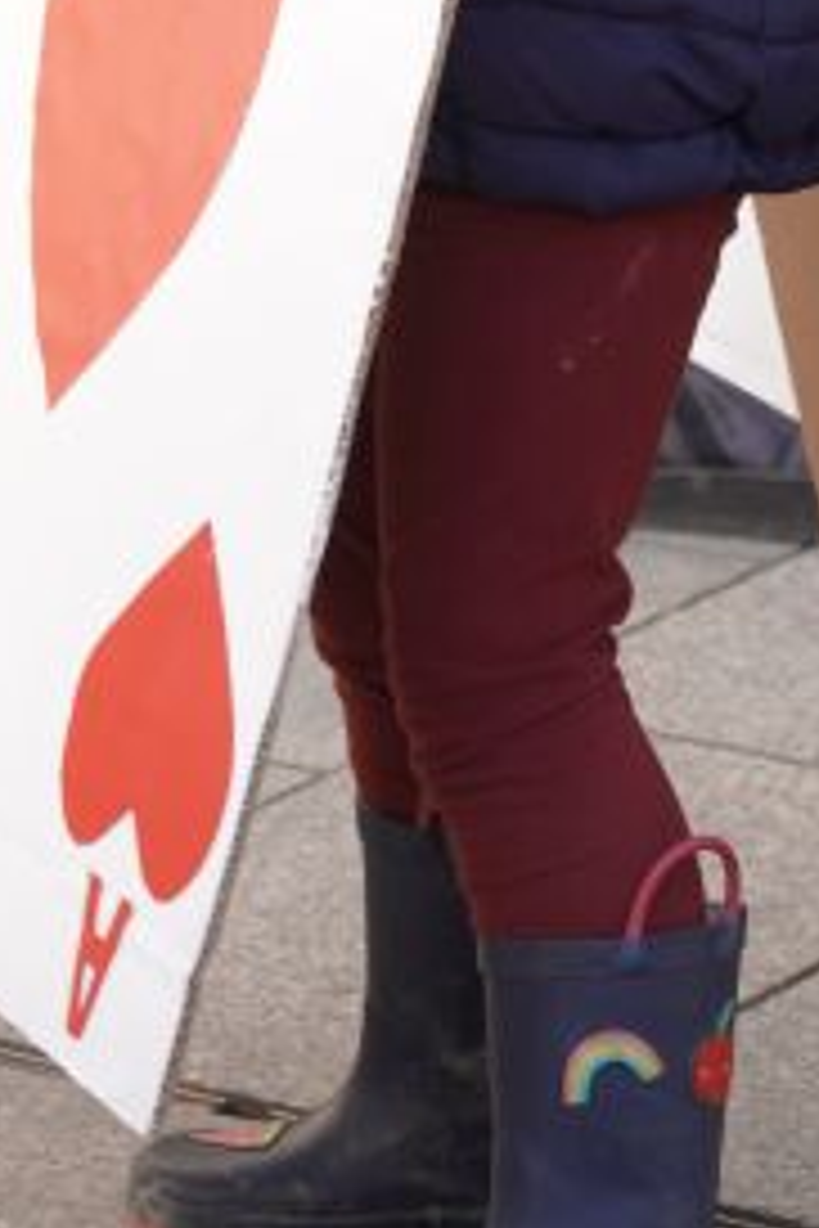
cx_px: 594
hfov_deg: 5.1
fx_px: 9281
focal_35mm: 272
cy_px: -171
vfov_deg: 7.5
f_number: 3.5
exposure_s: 1/200
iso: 200
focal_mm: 50
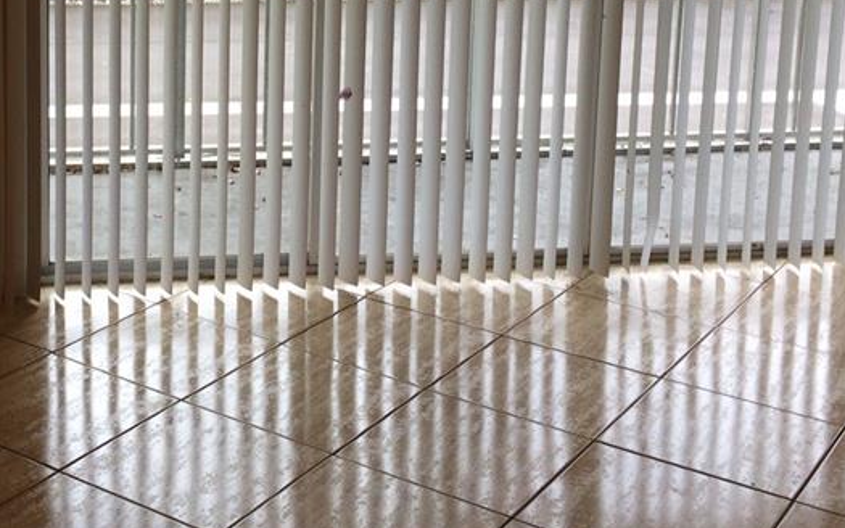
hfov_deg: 33.3
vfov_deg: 20.8
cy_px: -18
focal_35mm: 60
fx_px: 1382
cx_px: 204
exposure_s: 1/120
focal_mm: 4.15
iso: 50
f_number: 2.2
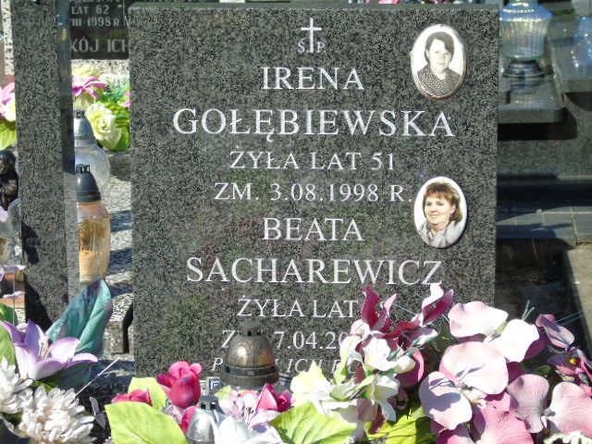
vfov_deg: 12.0
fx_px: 2121
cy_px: 222
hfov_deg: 15.9
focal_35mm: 124
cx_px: 296
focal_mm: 22
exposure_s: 1/400
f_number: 4.6
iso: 80
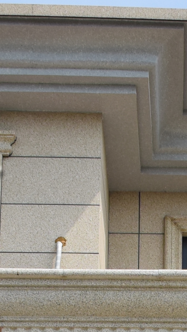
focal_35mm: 166
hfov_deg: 7.1
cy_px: 609
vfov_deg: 11.9
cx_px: 336
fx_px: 1463
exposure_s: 1/1600
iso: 400
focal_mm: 18
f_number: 7.1
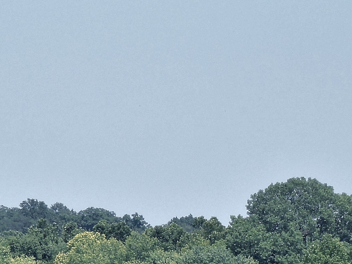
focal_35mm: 497
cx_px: 273
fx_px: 5053
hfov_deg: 4.0
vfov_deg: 3.0
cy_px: 328
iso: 100
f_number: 5.2
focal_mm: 26.9
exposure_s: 1/250
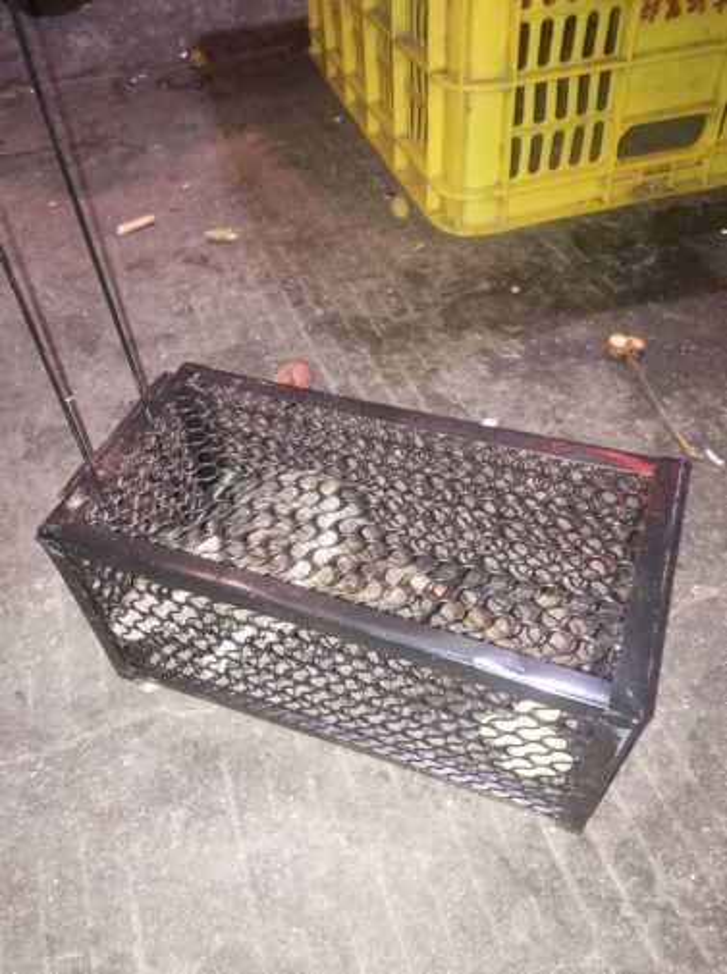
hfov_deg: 52.9
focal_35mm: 26
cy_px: 487
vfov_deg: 67.4
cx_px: 364
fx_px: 730
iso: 320
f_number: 2
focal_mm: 3.88
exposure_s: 1/25
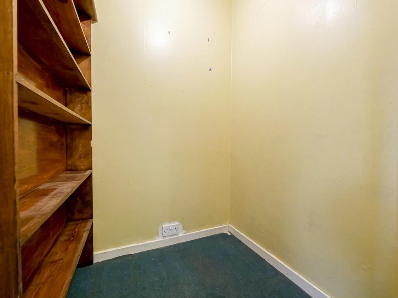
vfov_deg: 85.7
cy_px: 149
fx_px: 161
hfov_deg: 102.1
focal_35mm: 14
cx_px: 199
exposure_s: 1/60
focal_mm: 7
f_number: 4
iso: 2500
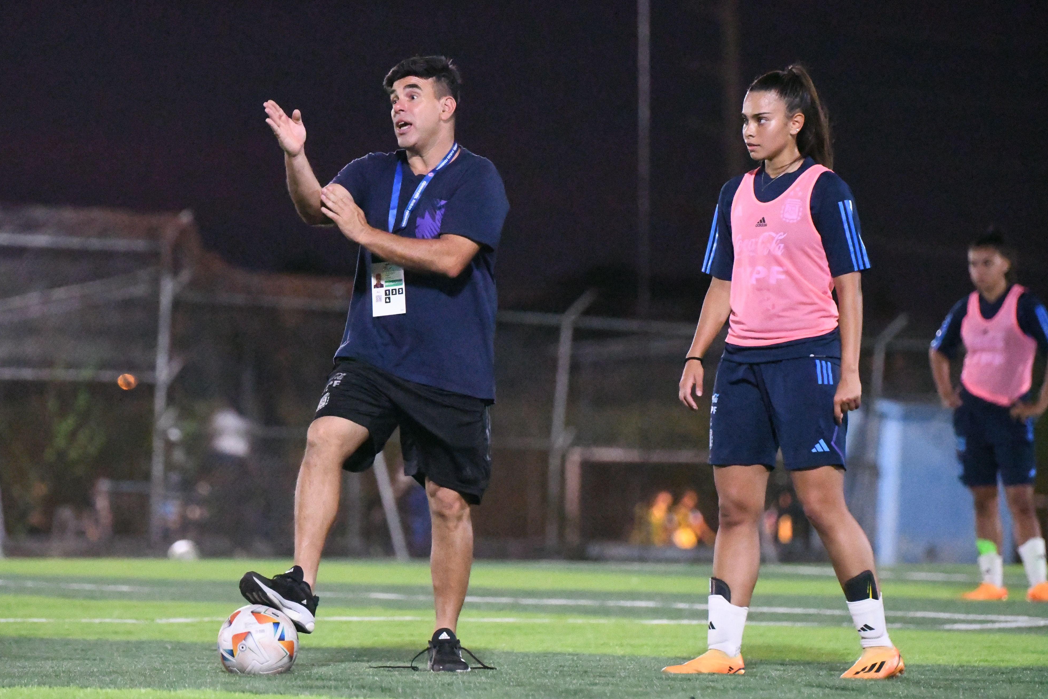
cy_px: 365
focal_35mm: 238
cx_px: 501
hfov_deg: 8.7
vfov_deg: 5.8
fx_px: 6928
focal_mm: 150
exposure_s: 1/1000
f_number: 2.8
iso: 28800
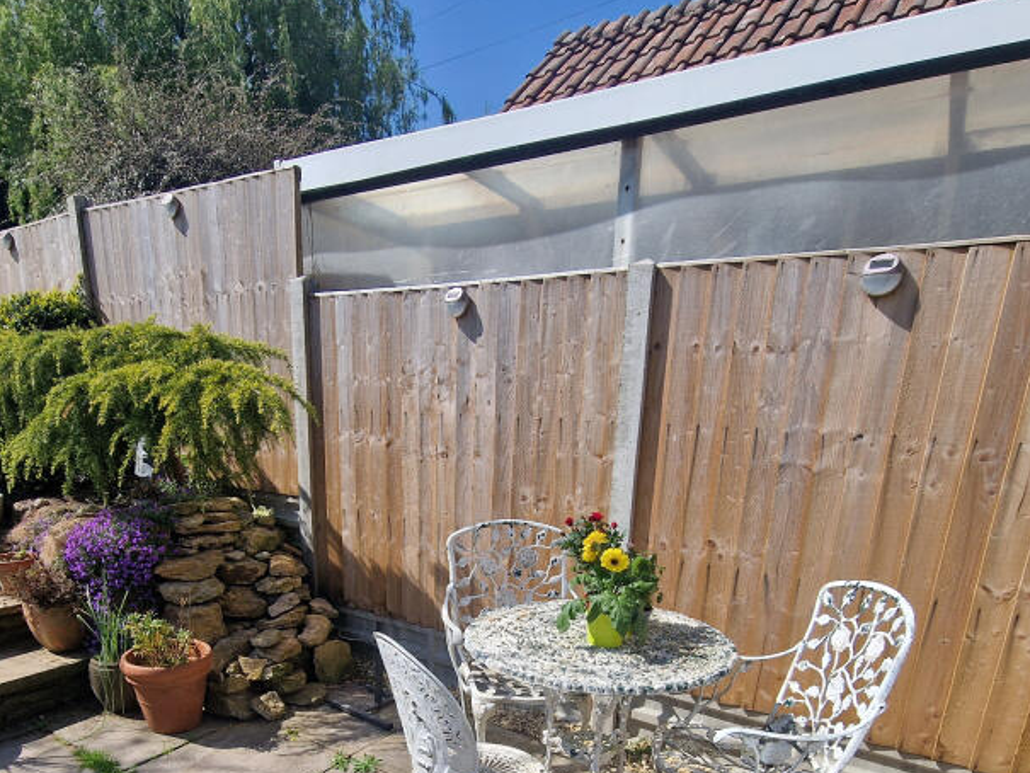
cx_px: 475
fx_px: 655
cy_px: 632
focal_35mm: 22
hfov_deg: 76.2
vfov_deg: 56.1
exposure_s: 1/2120
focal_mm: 2.2
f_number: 2.2
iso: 50
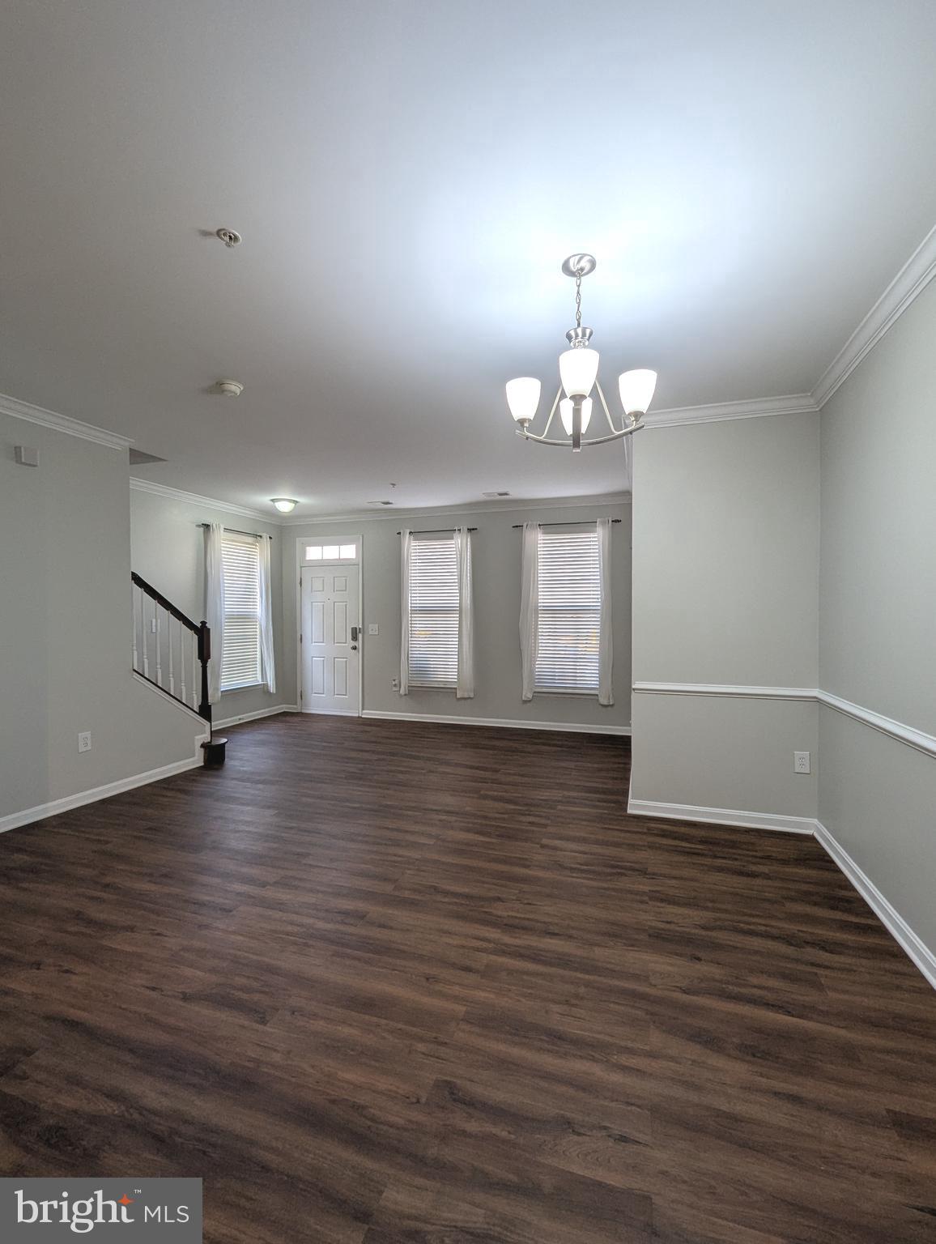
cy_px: 622
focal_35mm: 13
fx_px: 468
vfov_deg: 106.1
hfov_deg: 90.0
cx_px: 468
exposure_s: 1/120
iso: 54
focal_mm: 1.95
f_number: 2.2
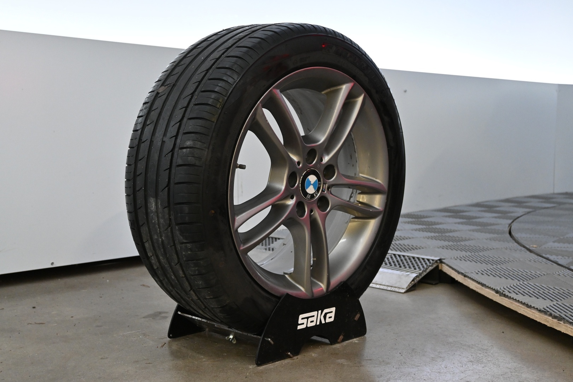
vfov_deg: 29.4
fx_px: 728
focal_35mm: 46
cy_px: 191
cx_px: 286
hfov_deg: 43.0
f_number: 4.8
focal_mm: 30.5
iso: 1800
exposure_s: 1/50
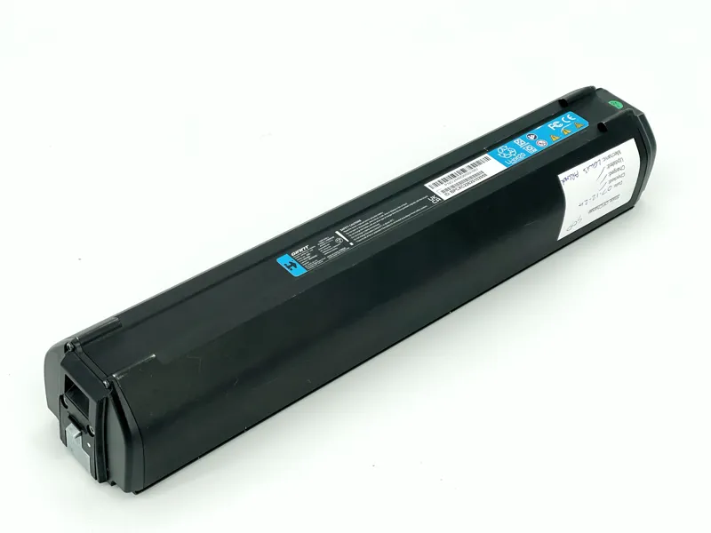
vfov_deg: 22.9
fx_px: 1315
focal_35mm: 64
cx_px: 356
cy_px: 266
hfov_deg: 30.3
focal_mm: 7.5
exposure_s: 1/238
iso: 20
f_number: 2.2
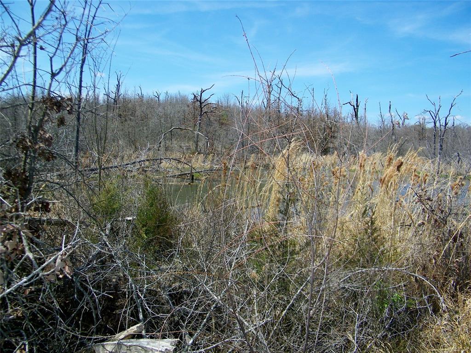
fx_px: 381
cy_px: 176
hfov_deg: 63.4
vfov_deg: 49.7
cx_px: 236
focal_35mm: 28
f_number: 7
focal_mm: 5
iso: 80
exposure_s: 1/250
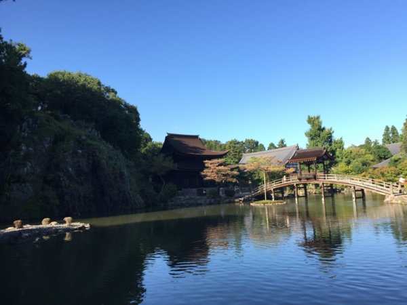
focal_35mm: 29
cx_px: 204
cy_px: 152
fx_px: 341
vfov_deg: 48.2
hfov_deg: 61.7
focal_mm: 4.15
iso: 32
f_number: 2.2
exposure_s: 1/628
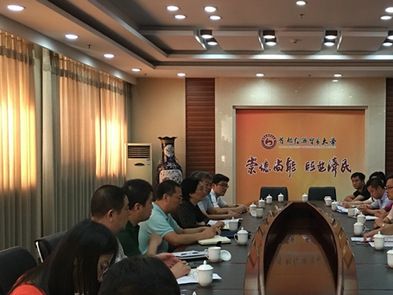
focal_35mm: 51
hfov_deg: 36.5
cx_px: 301
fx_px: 579
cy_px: 182
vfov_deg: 28.5
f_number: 2.2
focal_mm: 4.15
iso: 80
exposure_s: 1/17
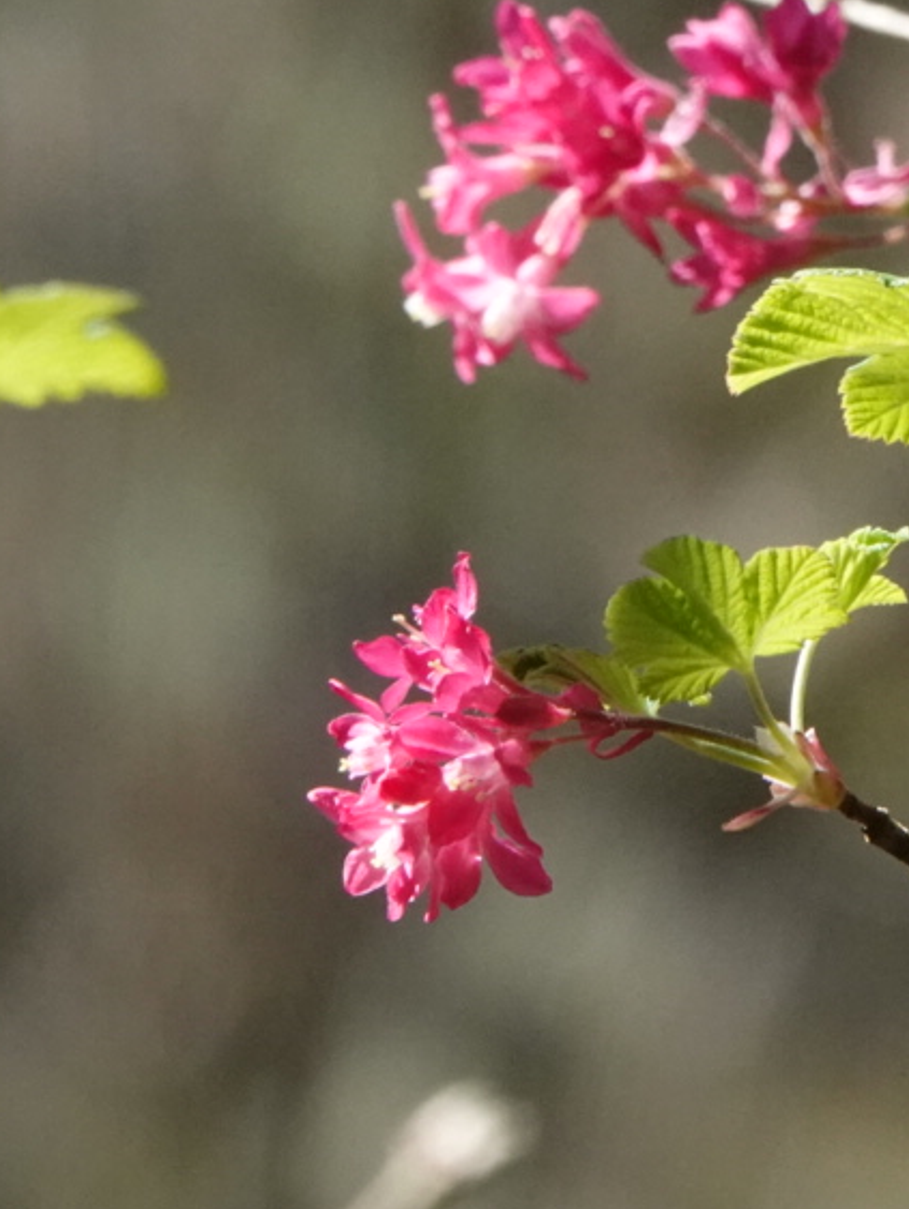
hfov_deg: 1.0
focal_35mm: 1529
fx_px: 53474
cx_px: 1502
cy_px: 389
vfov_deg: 1.3
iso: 2000
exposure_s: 1/1250
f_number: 8
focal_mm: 203.2
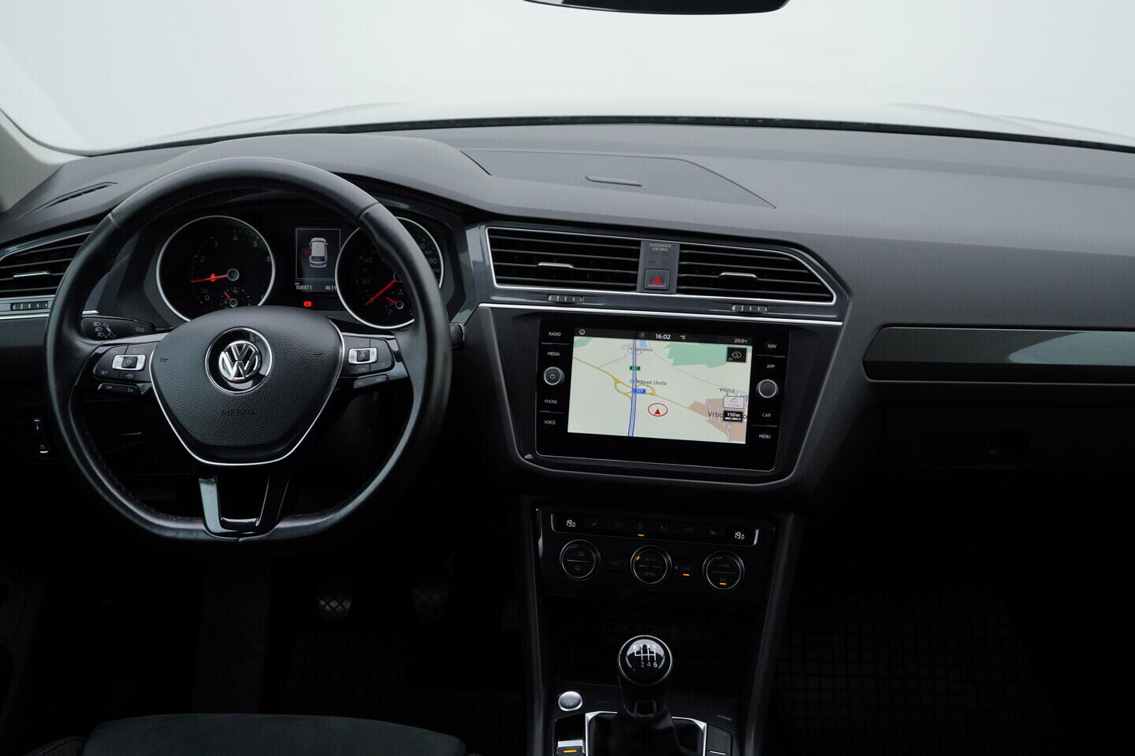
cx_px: 568
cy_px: 378
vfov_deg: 36.9
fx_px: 1135
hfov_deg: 53.1
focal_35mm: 36
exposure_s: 1/60
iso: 125
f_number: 3.5
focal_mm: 24
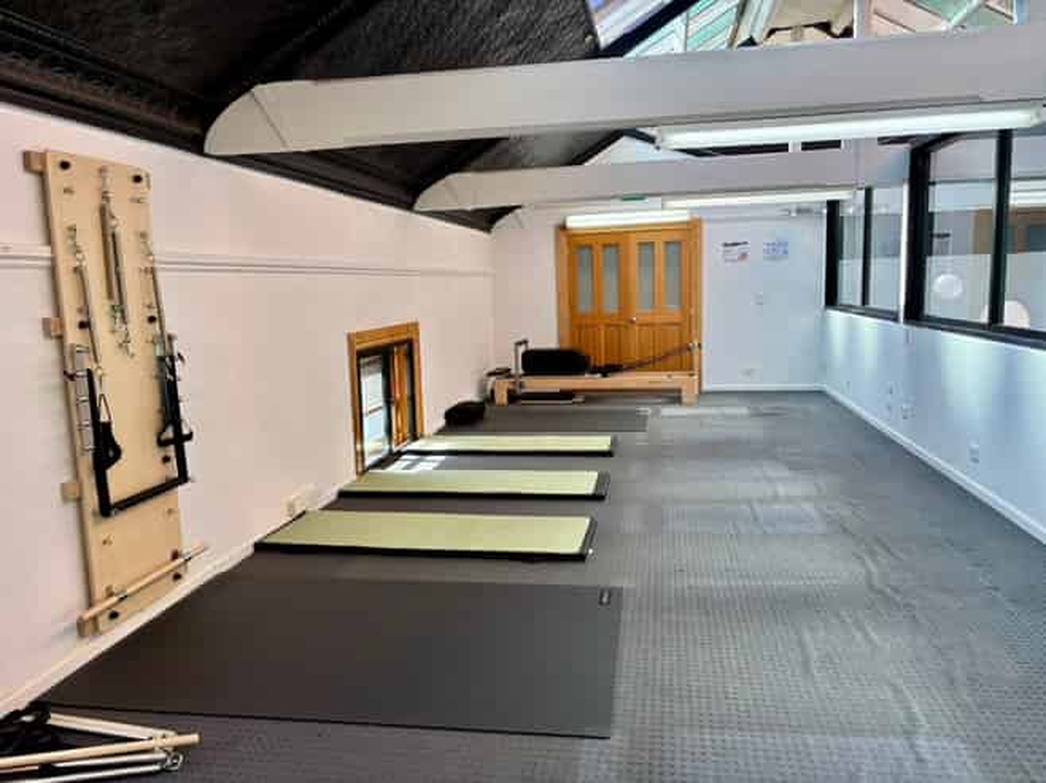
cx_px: 523
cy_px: 392
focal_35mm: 26
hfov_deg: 67.3
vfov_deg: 53.0
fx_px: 785
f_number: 1.6
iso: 50
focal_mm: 5.96
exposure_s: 1/284
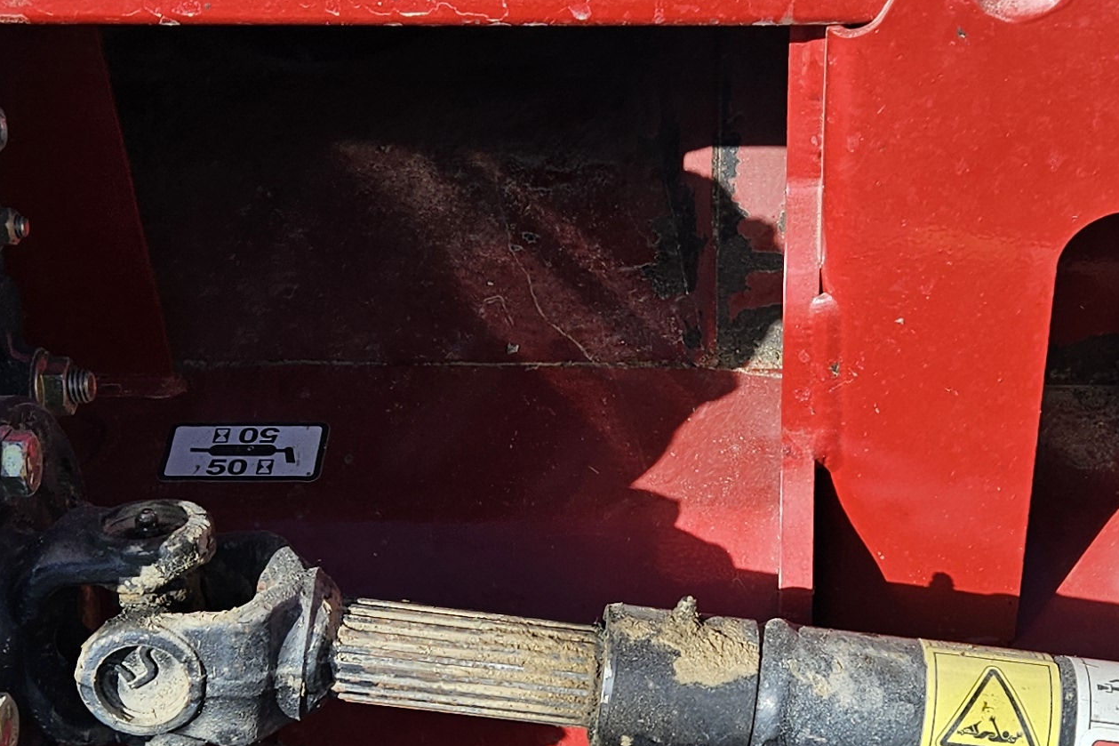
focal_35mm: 76
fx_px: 2362
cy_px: 568
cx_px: 738
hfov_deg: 26.5
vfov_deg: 17.8
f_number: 1.8
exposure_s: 1/1297
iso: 25
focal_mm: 5.4
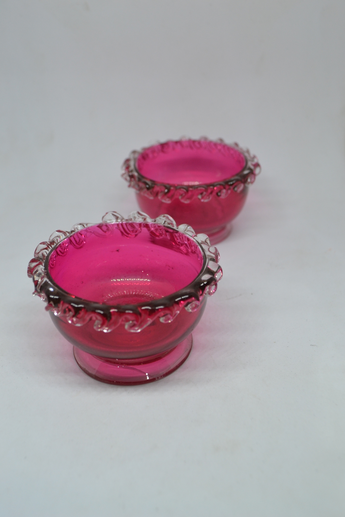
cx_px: 172
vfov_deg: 49.5
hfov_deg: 34.2
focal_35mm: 39
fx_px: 560
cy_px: 258
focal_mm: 26
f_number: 5
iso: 400
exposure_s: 1/60
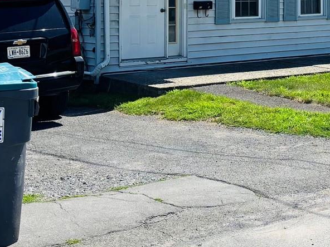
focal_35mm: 90
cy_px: -11
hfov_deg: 21.2
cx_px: 316
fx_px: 858
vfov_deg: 16.0
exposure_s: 1/4255
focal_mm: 5.96
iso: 50
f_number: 1.6
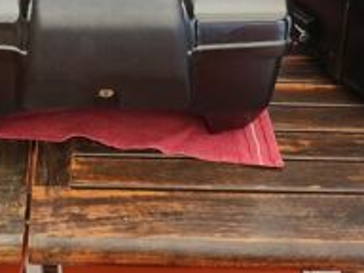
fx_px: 631
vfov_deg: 23.0
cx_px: 63
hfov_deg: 31.2
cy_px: -28
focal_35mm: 60
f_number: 1.8
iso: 64
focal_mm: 5
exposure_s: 1/180
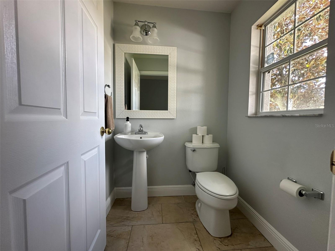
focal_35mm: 14
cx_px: 168
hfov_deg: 102.1
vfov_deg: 85.7
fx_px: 135
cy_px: 126
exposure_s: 1/99
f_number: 2.2
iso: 160
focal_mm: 2.22
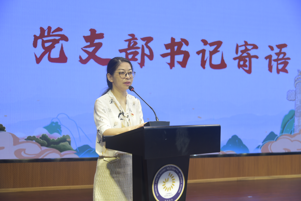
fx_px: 418
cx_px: 150
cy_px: 100
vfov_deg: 27.0
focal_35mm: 50
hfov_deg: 39.6
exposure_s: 1/50
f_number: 4
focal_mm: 50
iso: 560
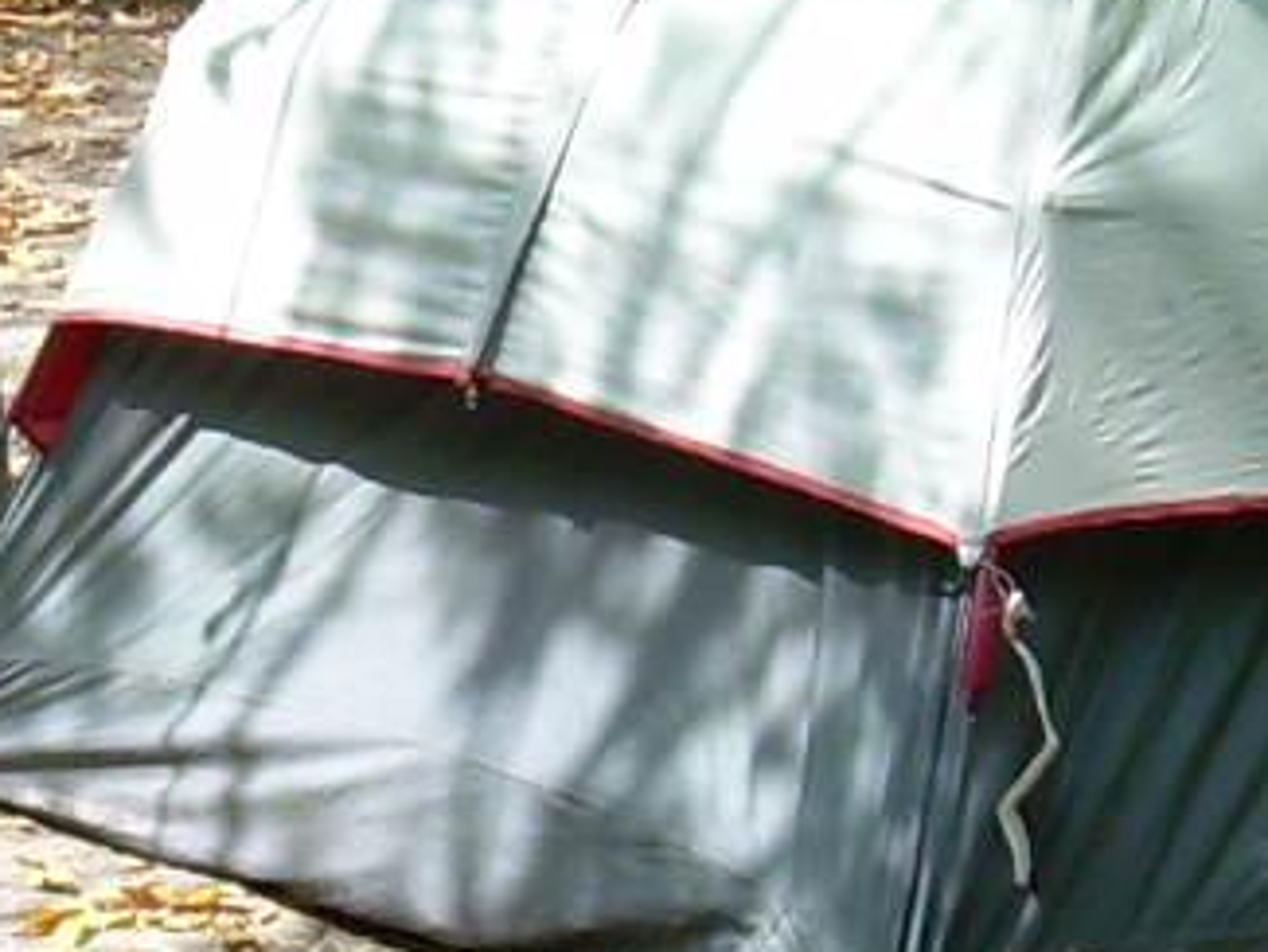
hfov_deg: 10.5
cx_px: 293
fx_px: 6852
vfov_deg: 7.9
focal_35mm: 187
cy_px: 597
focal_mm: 6.3
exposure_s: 1/229
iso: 50
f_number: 2.8
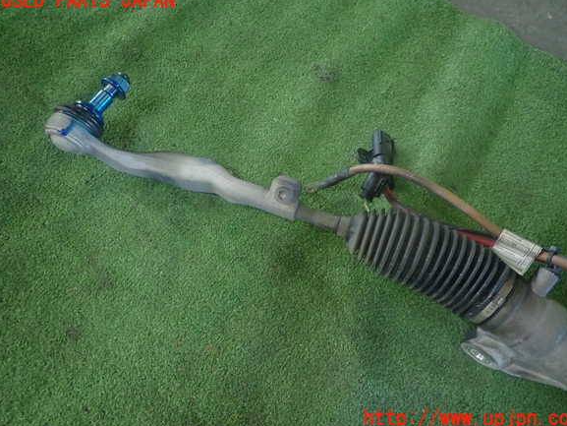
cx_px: 291
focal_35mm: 26
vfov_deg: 53.1
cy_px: 210
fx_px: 426
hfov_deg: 67.3
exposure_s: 1/30
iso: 200
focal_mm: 4.5
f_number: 2
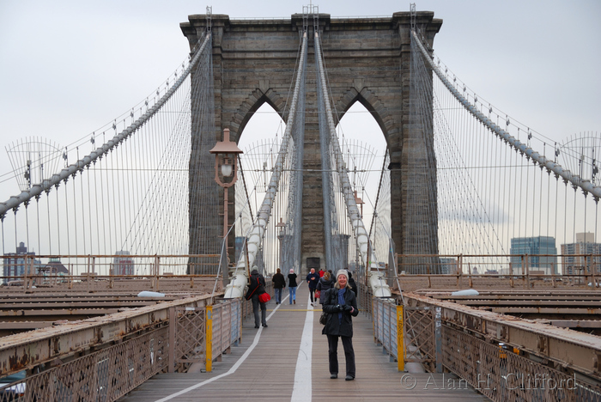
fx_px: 1203
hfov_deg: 28.1
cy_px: 201
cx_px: 300
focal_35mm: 72
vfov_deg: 19.0
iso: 100
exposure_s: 1/80
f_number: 4.8
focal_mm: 48
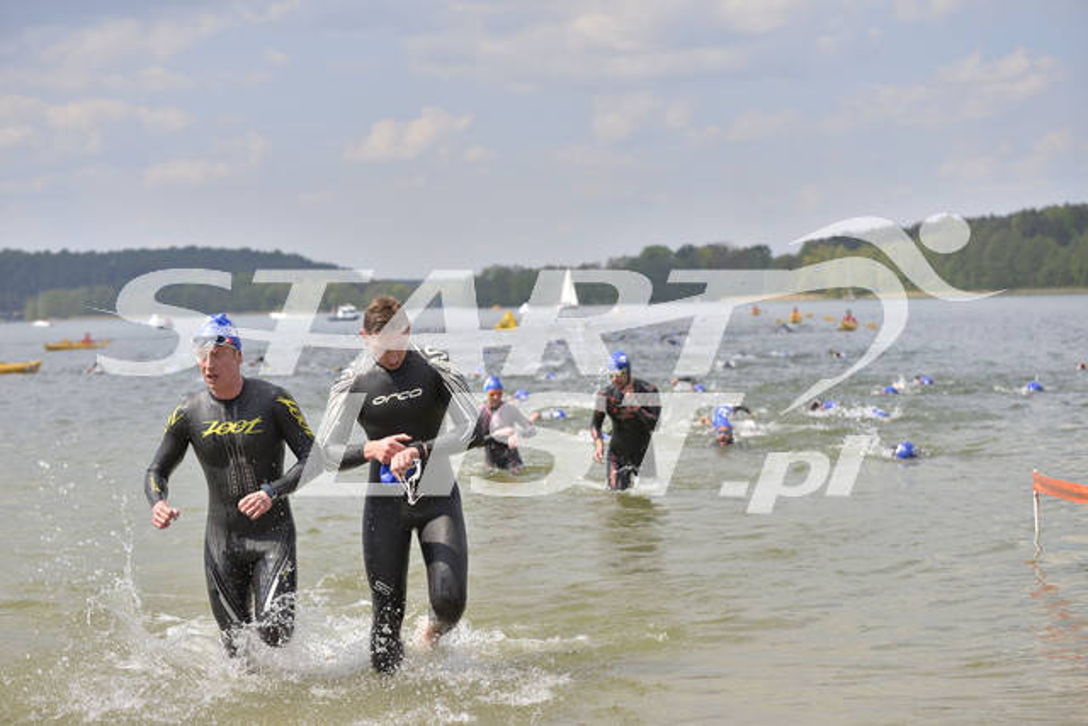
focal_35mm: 70
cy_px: 363
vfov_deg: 19.5
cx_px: 544
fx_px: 2116
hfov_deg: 28.8
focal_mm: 70
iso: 200
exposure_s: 1/3200
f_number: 4
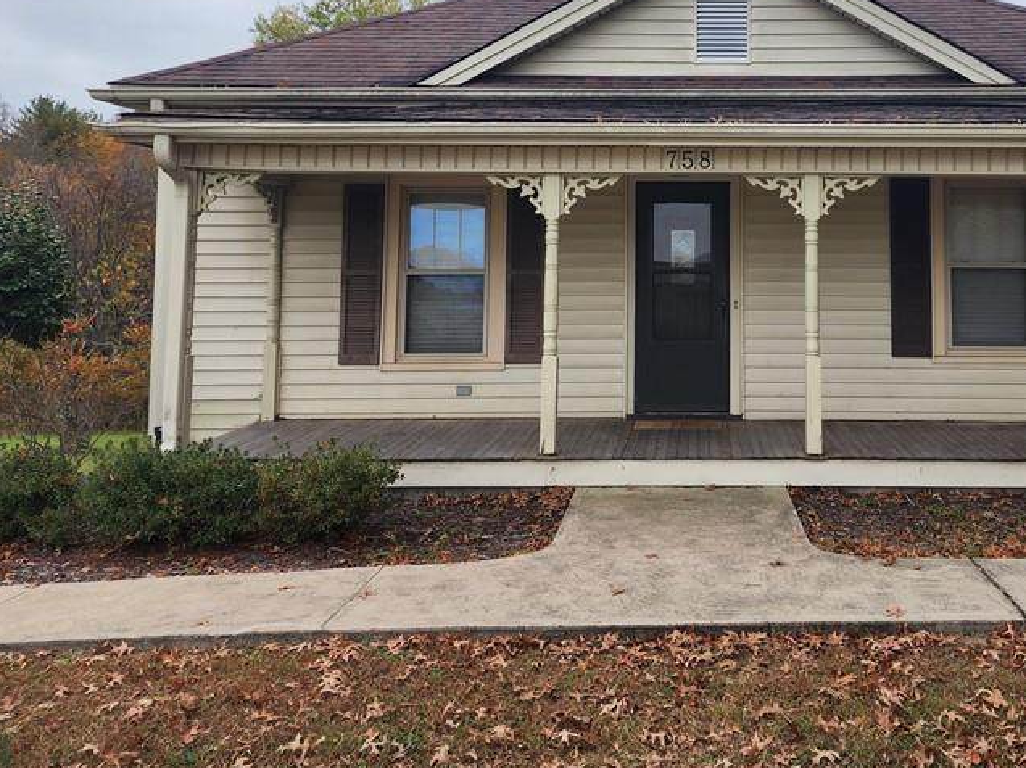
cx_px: 715
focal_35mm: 37
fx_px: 1096
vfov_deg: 37.8
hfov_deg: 49.0
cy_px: 209
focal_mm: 6.4
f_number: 1.8
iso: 12
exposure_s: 1/292
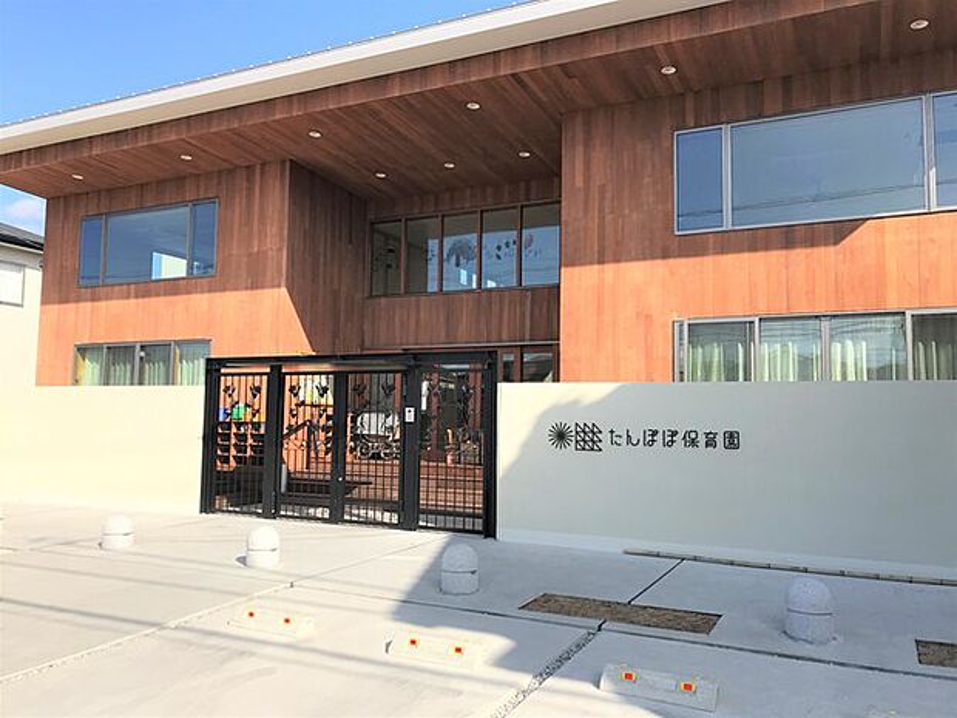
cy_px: 359
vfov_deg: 49.7
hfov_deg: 63.4
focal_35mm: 28
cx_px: 478
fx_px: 774
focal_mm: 3.99
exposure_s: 1/2283
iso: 20
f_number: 1.8
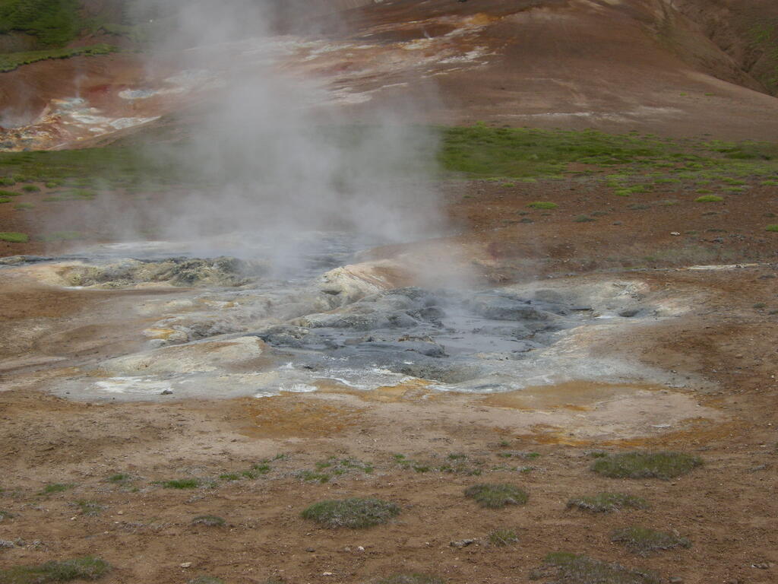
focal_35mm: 47
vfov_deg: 30.9
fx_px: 1056
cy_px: 292
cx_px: 389
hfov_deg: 40.4
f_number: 4.9
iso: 100
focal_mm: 10.1
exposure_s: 1/233
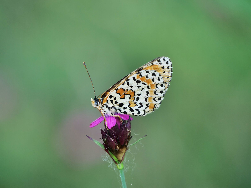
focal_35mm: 800
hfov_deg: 2.5
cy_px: 94
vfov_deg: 1.9
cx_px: 126
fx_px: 5801
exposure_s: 1/100
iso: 200
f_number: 6.3
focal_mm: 400
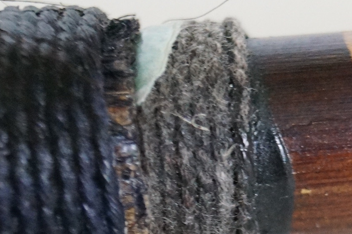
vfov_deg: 5.7
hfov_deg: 8.5
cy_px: 161
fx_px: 2339
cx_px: 434
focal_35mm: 239
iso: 3200
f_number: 5.6
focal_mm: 55
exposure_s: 1/80
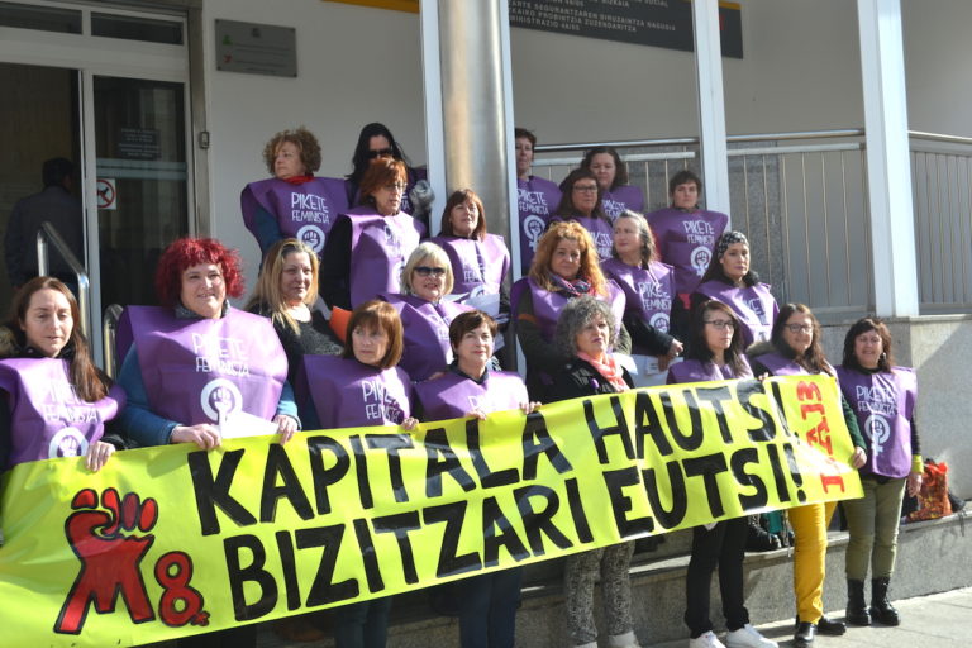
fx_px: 1215
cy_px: 324
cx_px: 486
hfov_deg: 43.6
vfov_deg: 29.9
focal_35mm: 45
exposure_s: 1/160
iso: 100
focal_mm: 30
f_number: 6.3
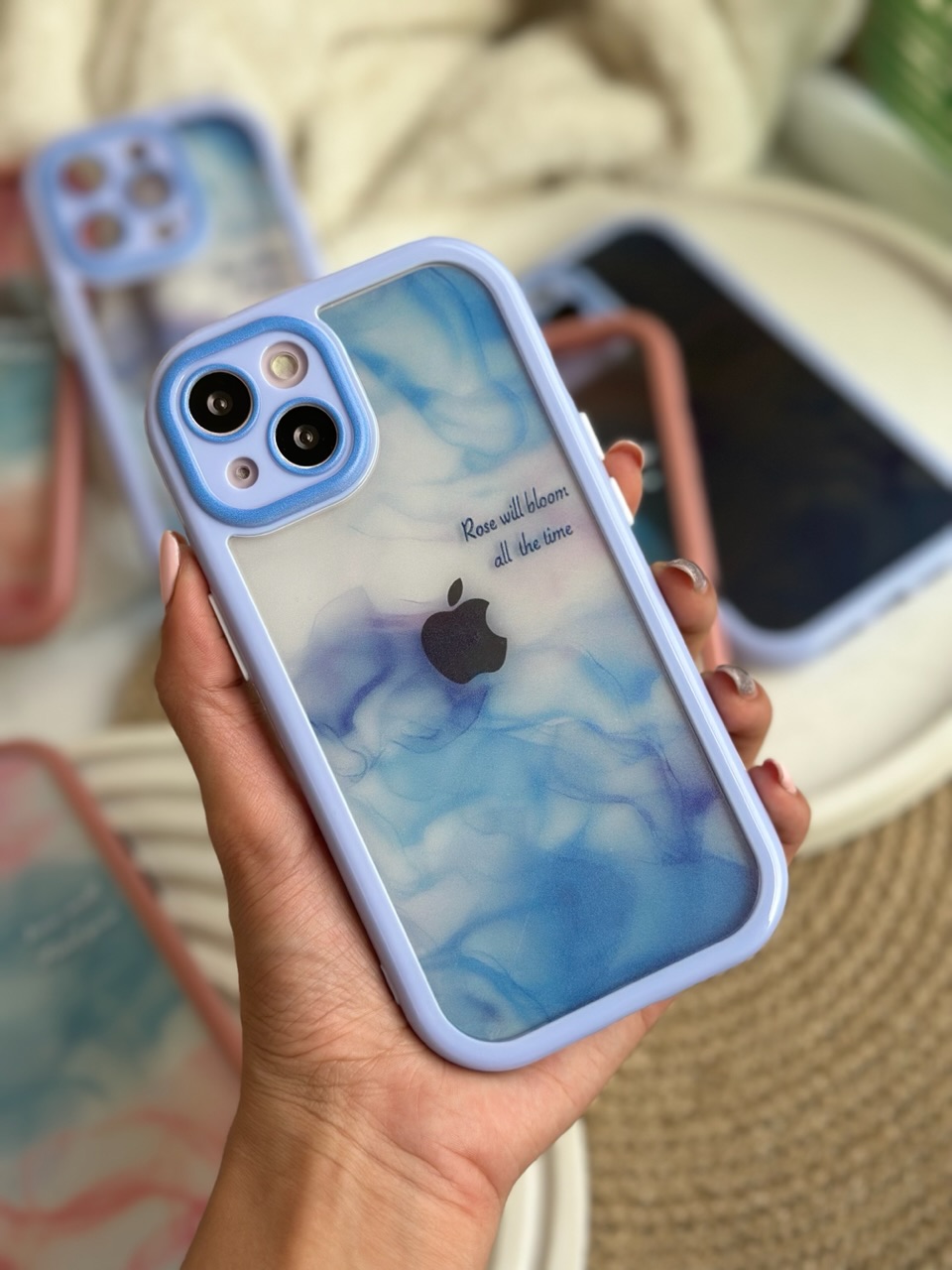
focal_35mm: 48
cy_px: 635
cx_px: 476
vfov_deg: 39.7
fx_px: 1760
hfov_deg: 30.3
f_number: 1.78
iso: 80
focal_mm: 6.86
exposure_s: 1/797
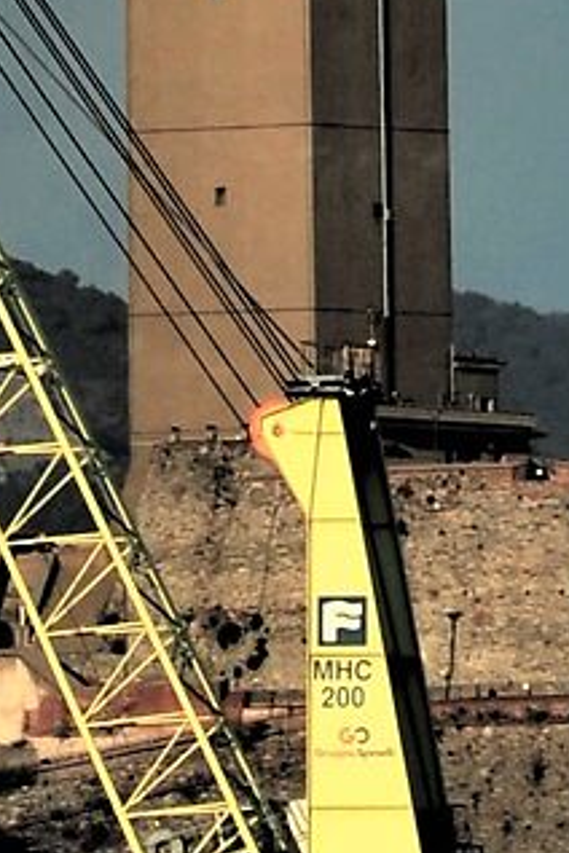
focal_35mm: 1018
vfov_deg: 2.0
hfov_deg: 1.4
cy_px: -595
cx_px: -47
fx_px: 24133
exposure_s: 1/500
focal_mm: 135
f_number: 11
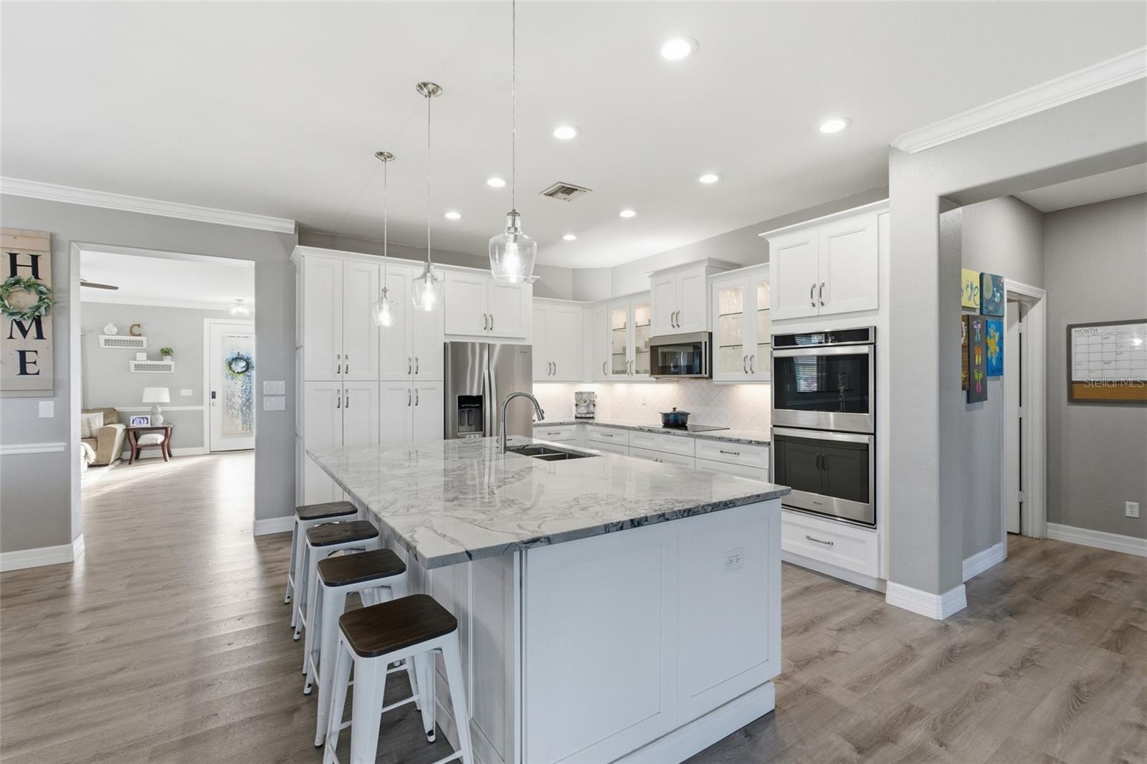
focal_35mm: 16
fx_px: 510
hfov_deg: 96.7
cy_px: 382
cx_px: 574
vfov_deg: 73.7
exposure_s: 1/80
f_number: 9
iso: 400
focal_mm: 16
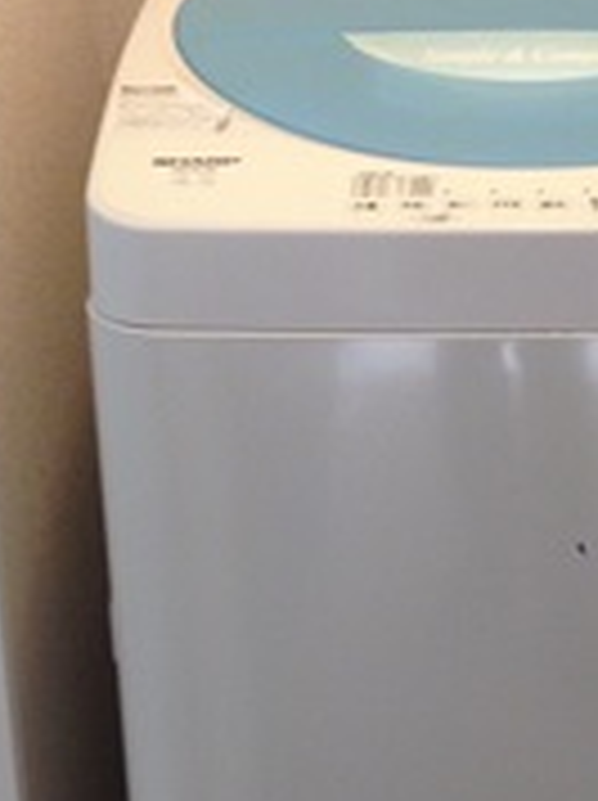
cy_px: 374
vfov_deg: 19.7
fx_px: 2309
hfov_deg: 14.6
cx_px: 551
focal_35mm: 100
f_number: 2.4
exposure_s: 1/20
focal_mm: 4.12
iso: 125
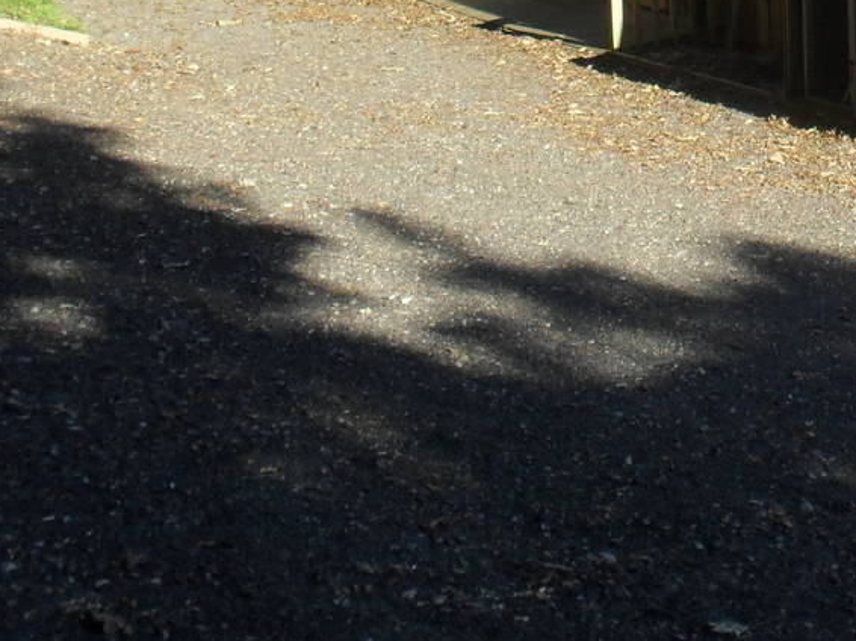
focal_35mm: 99
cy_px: -201
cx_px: 1059
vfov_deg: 14.3
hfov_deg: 18.7
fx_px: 2447
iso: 100
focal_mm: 6.3
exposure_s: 1/125
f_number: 8.4
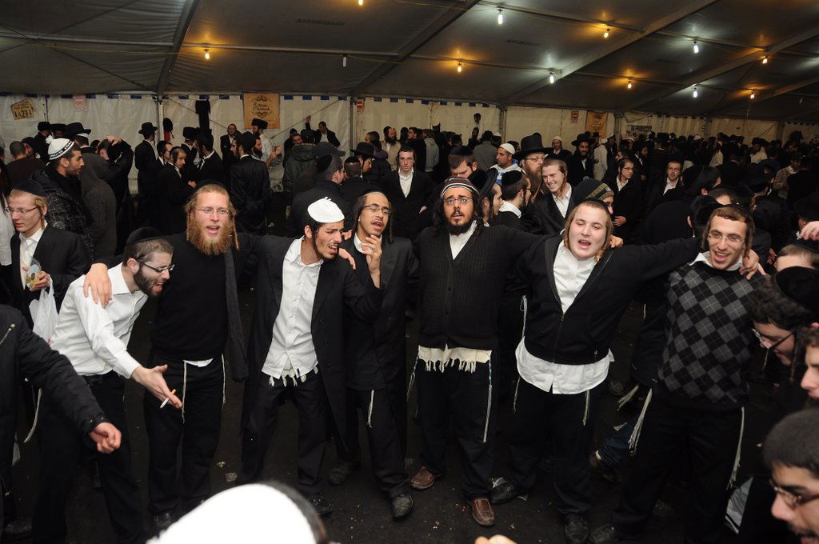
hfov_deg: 67.4
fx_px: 613
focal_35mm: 27
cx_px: 410
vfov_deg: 47.8
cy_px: 272
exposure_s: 1/200
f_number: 3.5
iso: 400
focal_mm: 18
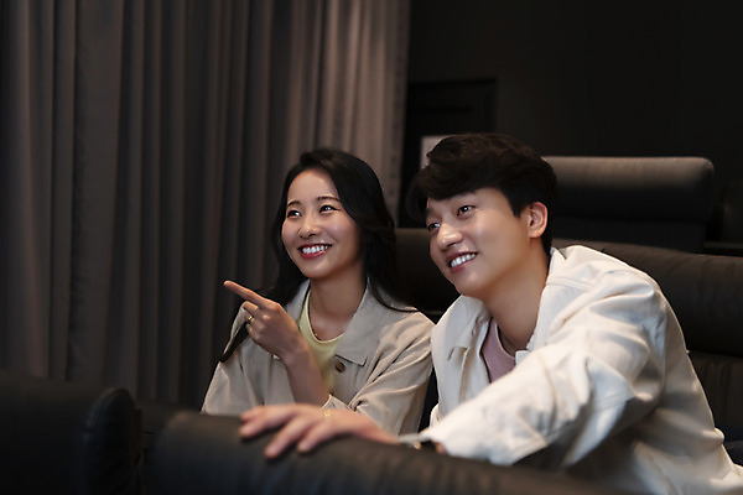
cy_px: 248
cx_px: 372
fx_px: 991
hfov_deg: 41.1
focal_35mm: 48
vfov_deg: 28.1
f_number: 2.8
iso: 1250
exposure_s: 1/125
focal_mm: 48
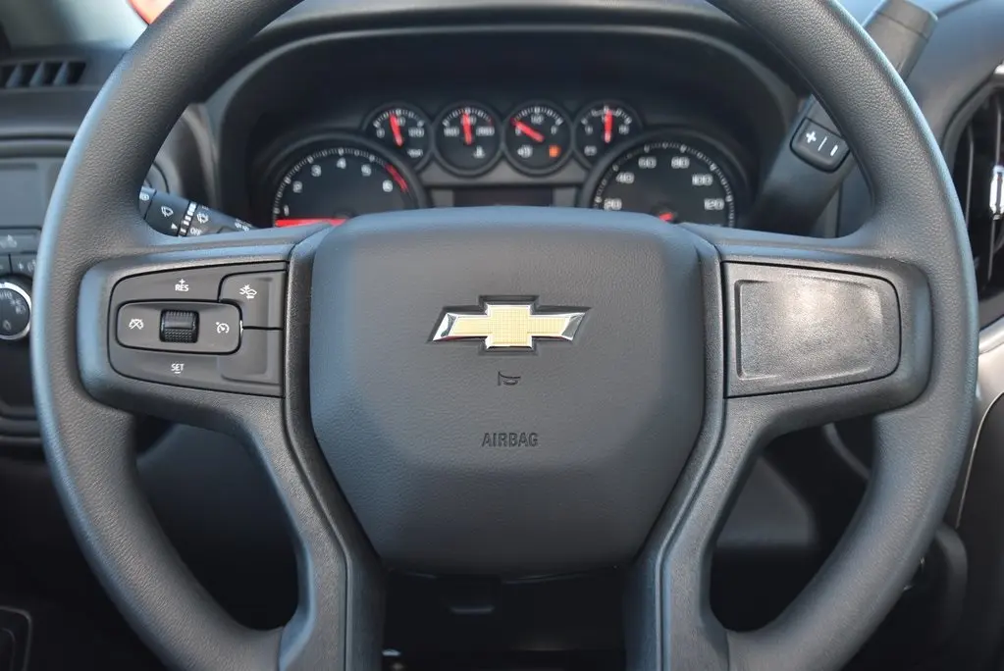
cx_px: 502
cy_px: 336
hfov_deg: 59.4
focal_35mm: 32
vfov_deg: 41.8
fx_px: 879
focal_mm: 21
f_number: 4.5
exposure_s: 1/100
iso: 250
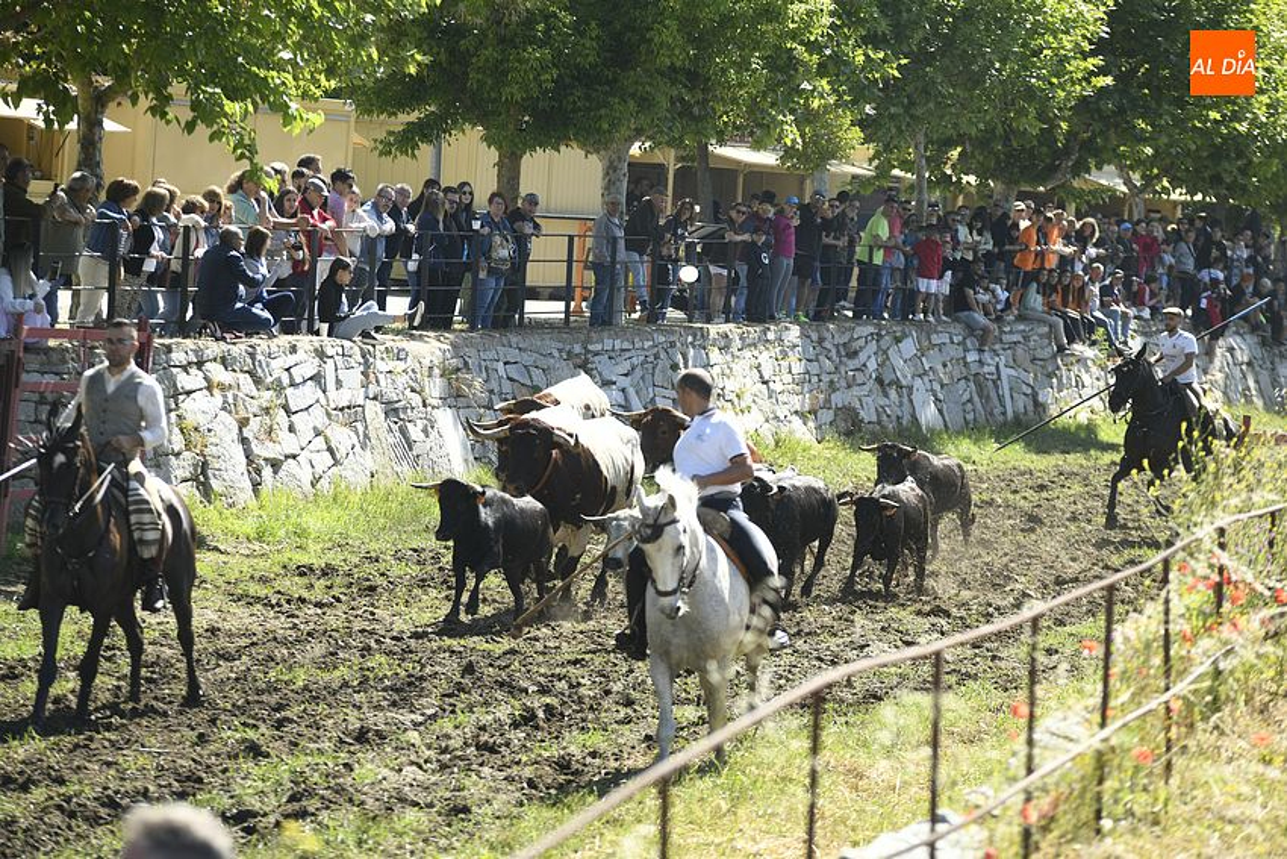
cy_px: 430
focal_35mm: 180
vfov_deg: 7.6
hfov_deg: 11.4
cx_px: 644
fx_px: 6436
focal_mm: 180
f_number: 4.5
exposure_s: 1/320
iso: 160
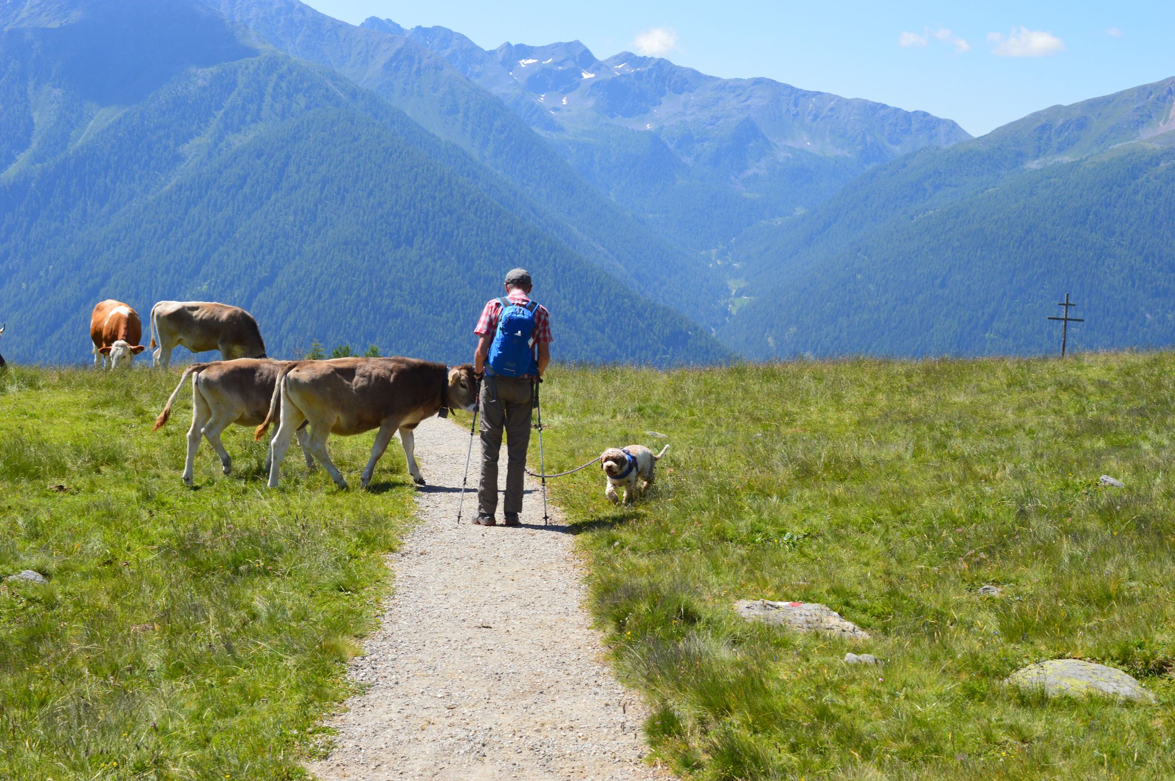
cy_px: 390
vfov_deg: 22.6
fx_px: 1956
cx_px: 588
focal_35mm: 60
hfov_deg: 33.4
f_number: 11
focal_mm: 40
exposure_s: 1/500
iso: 400
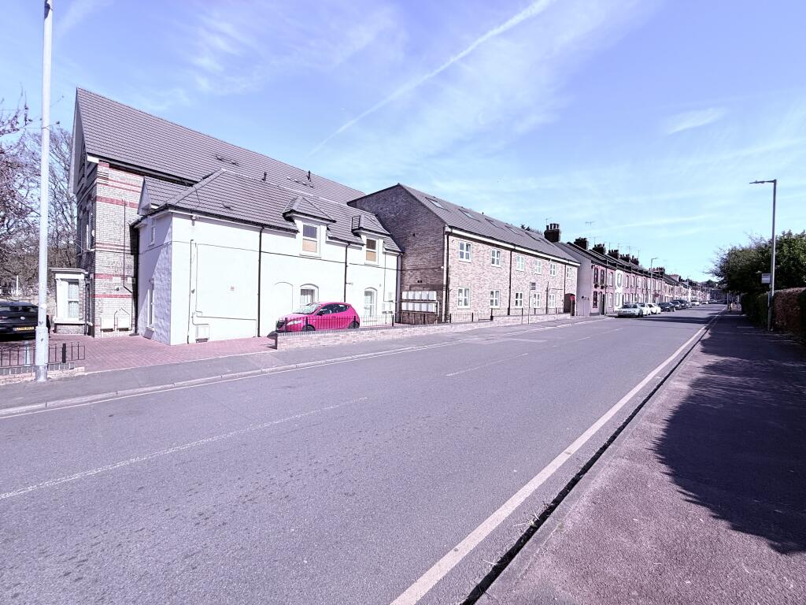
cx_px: 403
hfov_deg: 102.1
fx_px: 326
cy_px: 302
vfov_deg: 85.7
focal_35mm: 14
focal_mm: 2.22
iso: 64
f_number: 2.2
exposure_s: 1/2165
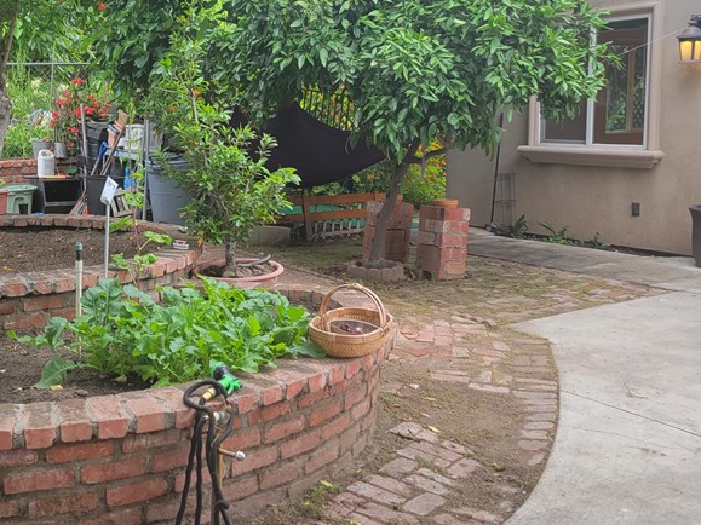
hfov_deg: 40.4
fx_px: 931
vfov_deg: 31.4
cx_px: 201
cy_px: 213
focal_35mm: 46
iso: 40
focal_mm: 5.4
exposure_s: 1/145
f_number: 1.8
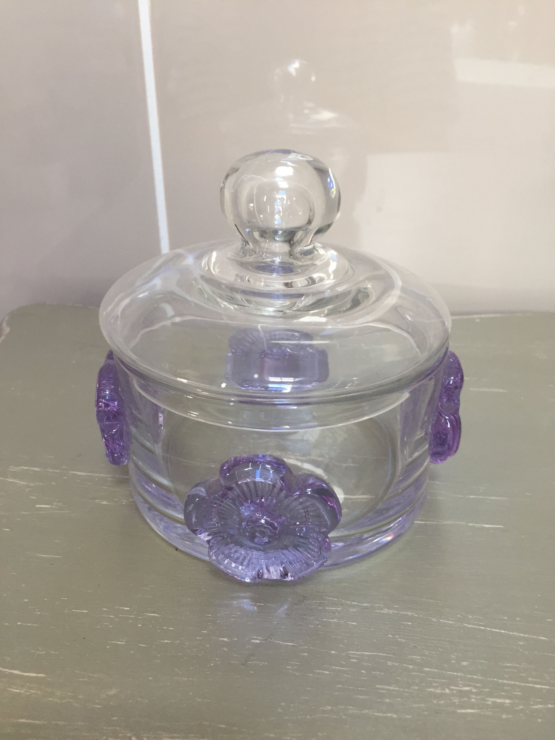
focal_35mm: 29
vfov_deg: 61.7
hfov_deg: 48.2
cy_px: 370
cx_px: 278
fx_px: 620
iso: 125
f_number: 2.2
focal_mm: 4.15
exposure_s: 1/33
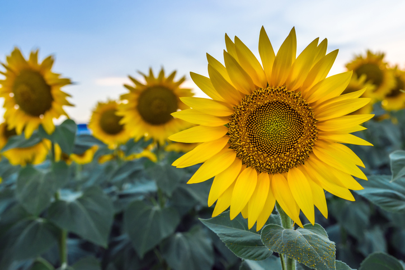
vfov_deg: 37.9
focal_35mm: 35
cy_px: 135
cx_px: 202
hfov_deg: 54.4
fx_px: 394
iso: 500
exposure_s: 1/80
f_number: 6.3
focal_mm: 35
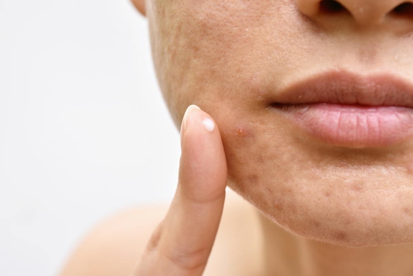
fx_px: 631
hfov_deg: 36.2
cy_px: 138
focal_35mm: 55
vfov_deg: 24.7
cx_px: 206
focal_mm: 55
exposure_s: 1/160
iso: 400
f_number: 8
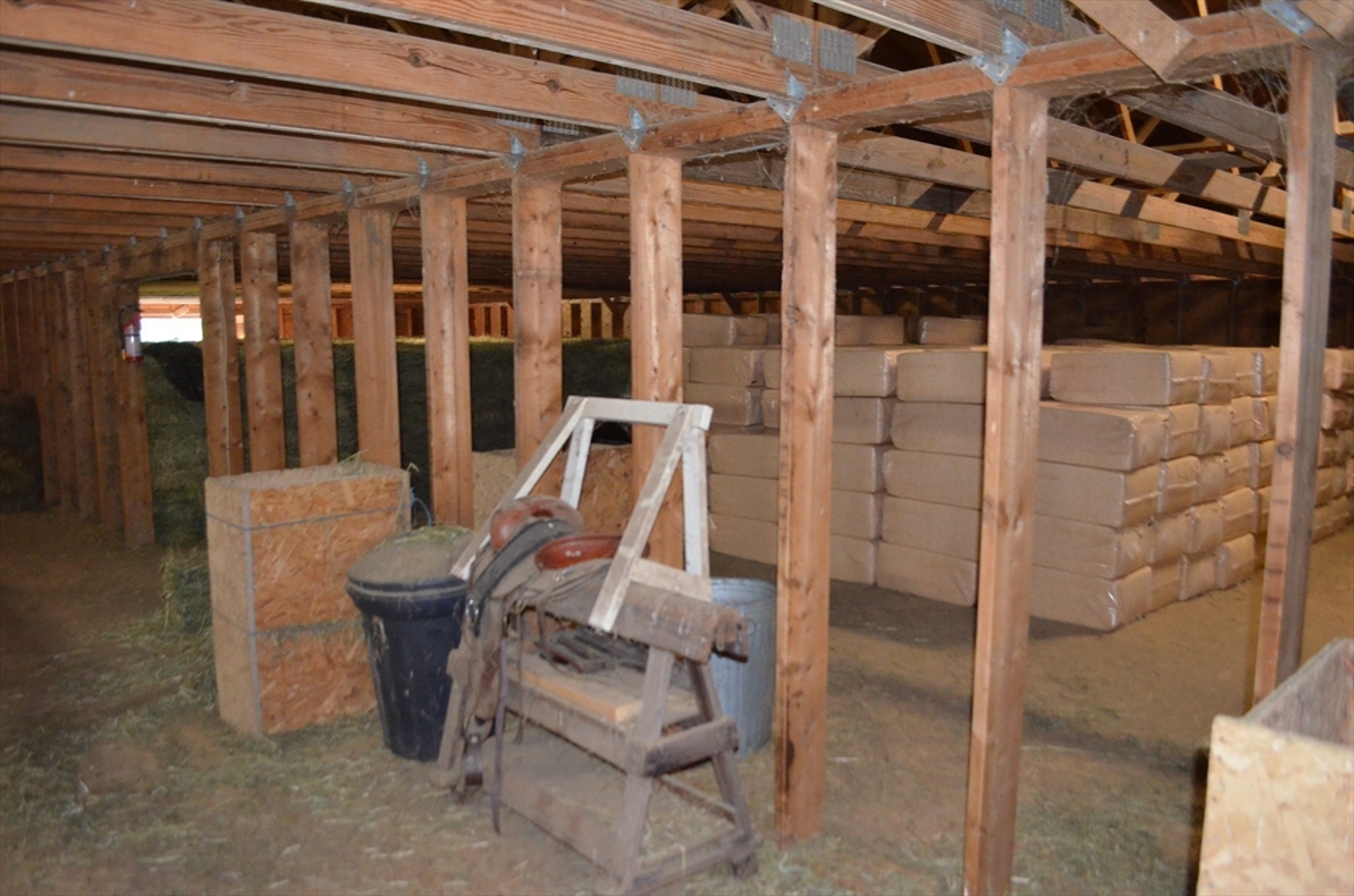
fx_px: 1013
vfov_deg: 47.7
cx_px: 677
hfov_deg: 67.5
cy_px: 448
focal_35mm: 27
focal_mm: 18
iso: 3200
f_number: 3.5
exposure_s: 1/60
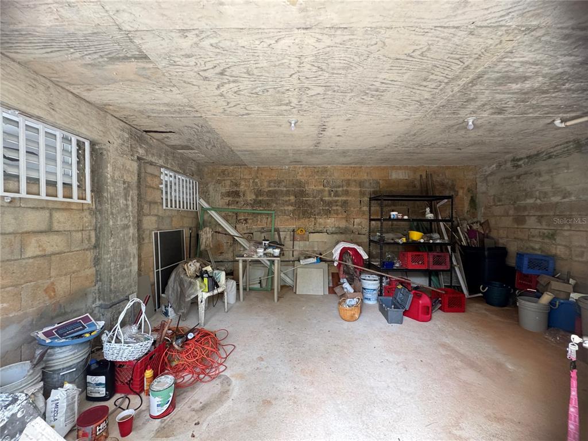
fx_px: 238
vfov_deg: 85.7
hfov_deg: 102.1
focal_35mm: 14
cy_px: 220
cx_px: 294
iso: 250
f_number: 2.2
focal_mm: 2.22
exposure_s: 1/99
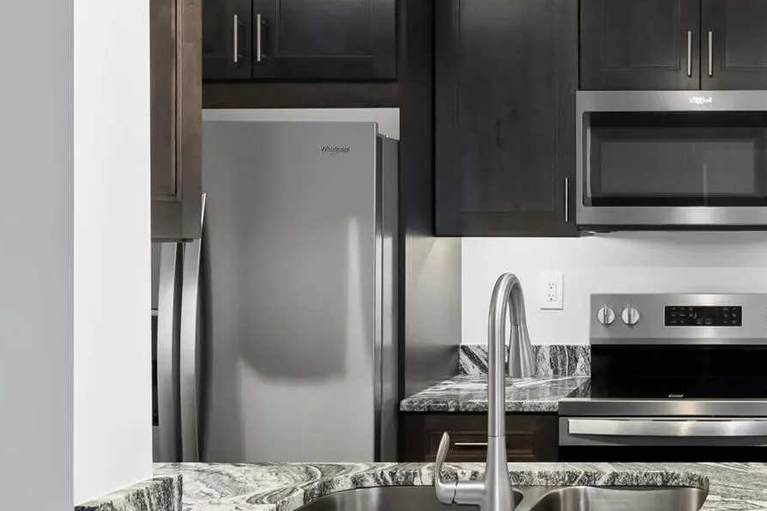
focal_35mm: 53
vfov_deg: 25.5
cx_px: 764
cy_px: 250
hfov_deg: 34.2
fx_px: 1129
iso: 1600
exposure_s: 1/1.67
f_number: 8
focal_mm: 23
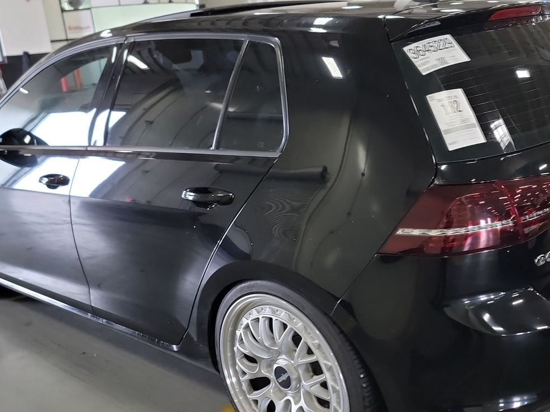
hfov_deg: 47.7
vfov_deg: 36.8
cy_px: 188
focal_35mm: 39
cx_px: 322
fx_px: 619
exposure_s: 1/59
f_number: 1.8
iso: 518
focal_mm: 6.7
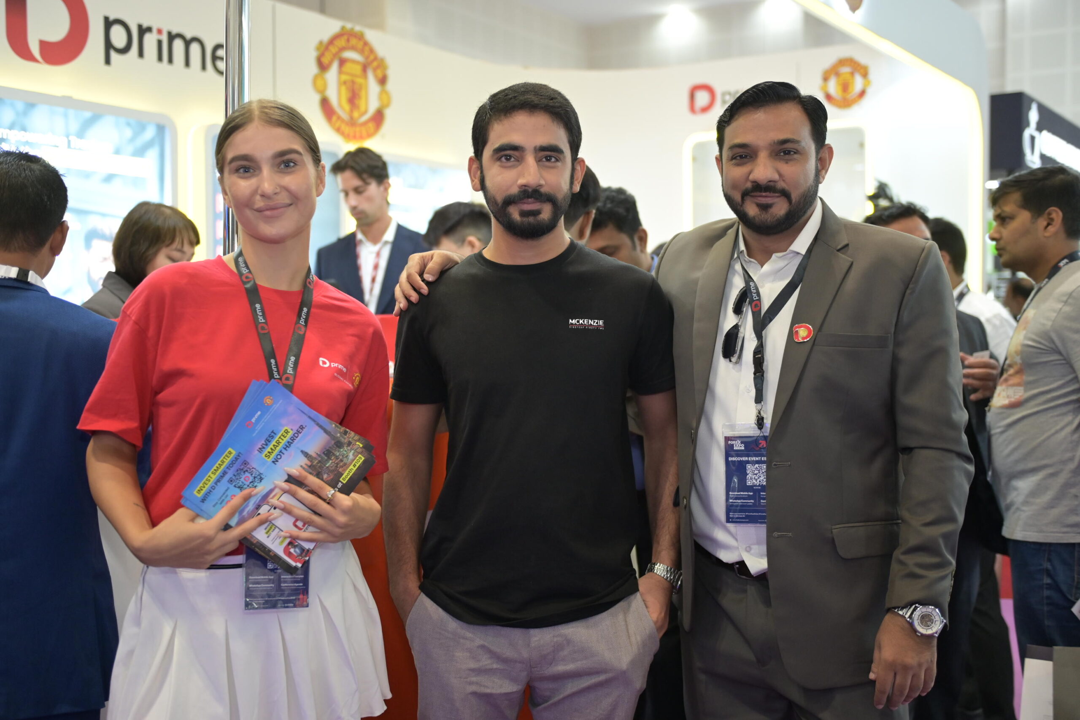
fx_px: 1200
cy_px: 360
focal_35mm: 40
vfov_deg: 33.4
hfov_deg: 48.5
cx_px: 540
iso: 1600
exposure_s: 1/180
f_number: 2.8
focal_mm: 40
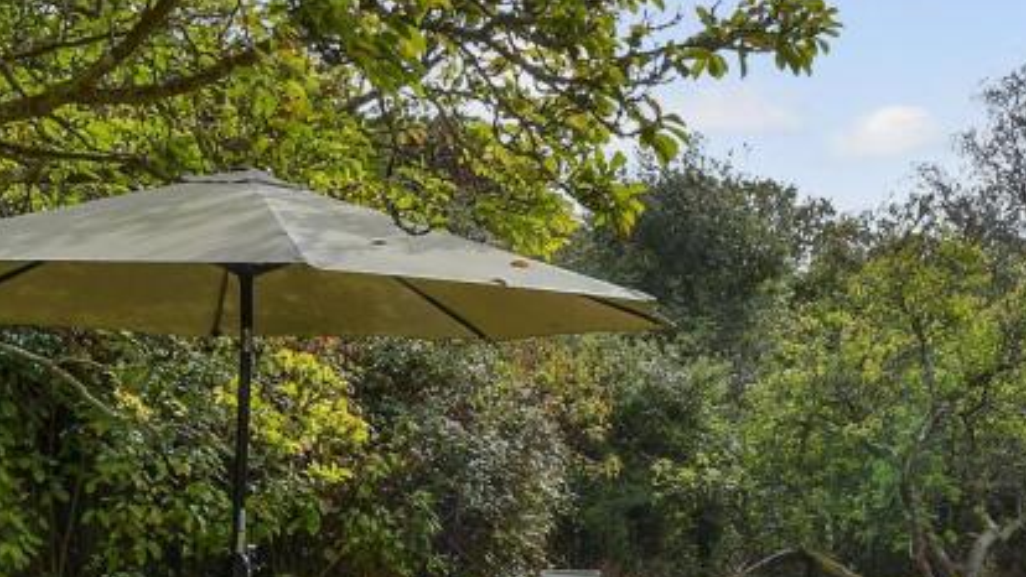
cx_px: 862
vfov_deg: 20.6
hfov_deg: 35.1
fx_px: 1551
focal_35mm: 57
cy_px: 546
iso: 200
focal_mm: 15
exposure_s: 1/400
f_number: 8
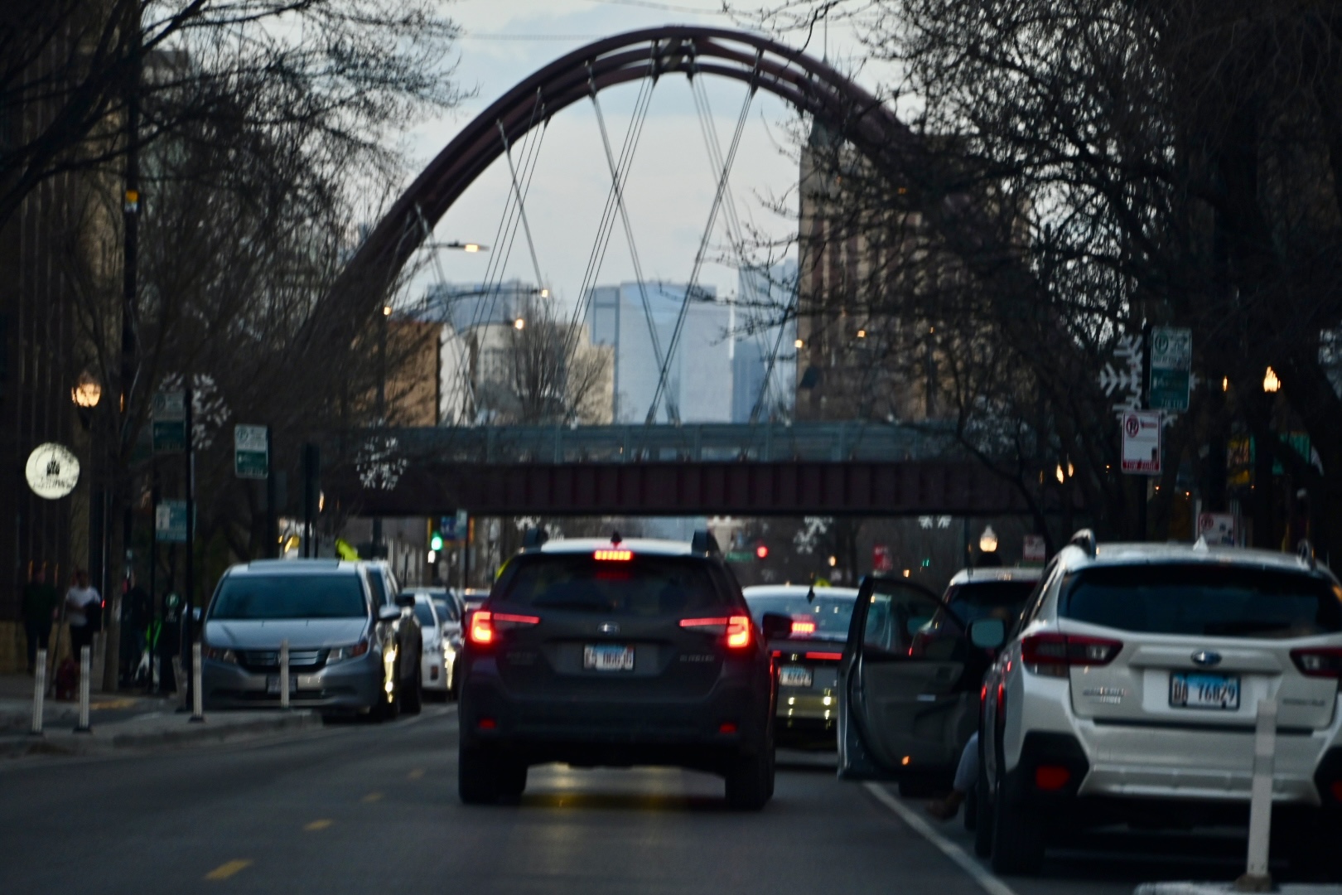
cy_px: 448
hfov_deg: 10.5
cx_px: 671
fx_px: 7269
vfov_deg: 7.0
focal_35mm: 195
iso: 800
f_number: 6.3
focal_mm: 130
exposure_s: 1/200
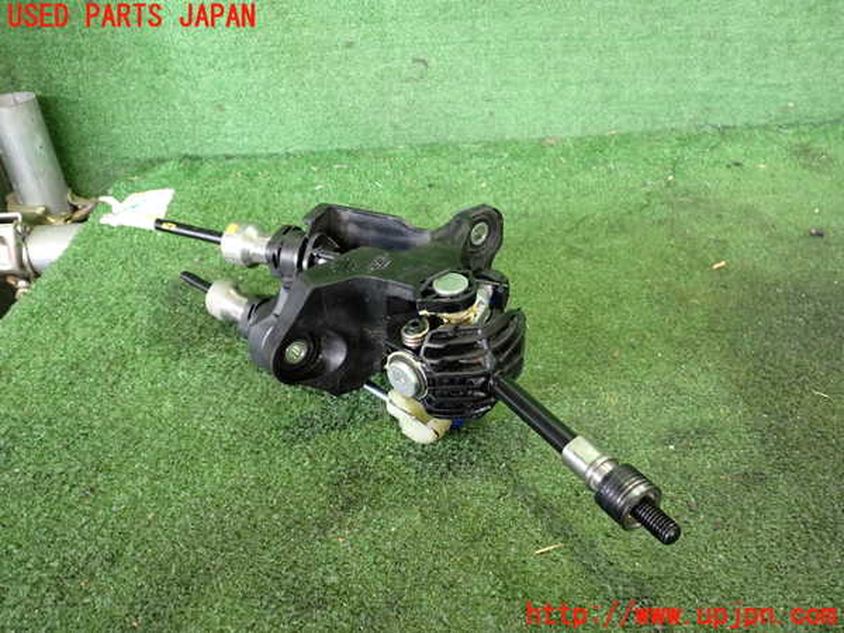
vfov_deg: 46.8
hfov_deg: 60.0
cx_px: 422
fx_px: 731
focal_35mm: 30
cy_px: 316
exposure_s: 1/30
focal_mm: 5.4
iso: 640
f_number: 2.3
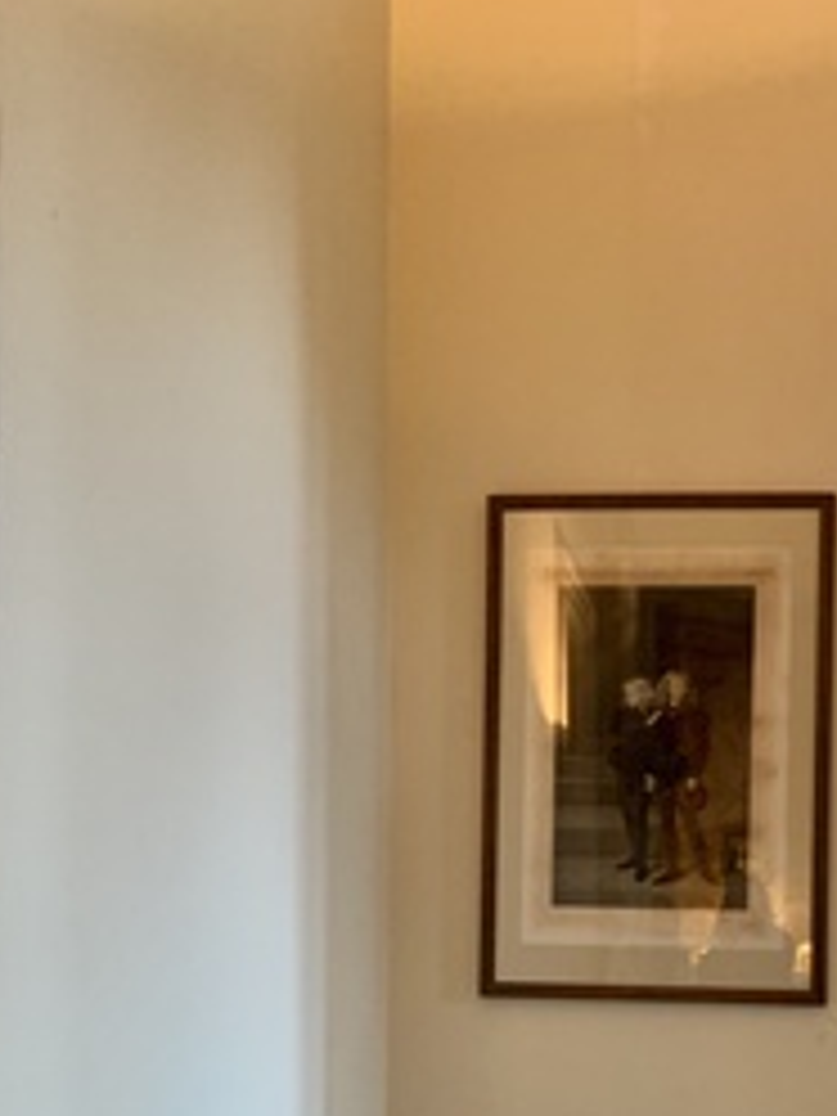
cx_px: 626
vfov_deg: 43.2
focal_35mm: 42
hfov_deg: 33.7
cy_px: 855
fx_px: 1354
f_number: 1.8
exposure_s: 1/50
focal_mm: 4.25
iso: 320
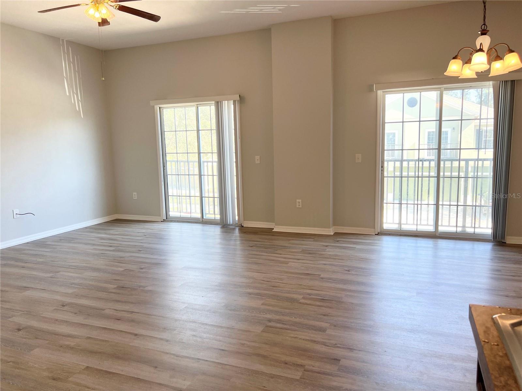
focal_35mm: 26
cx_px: 261
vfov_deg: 53.1
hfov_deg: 67.3
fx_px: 392
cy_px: 196
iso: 50
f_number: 1.5
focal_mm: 5.7
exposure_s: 1/160
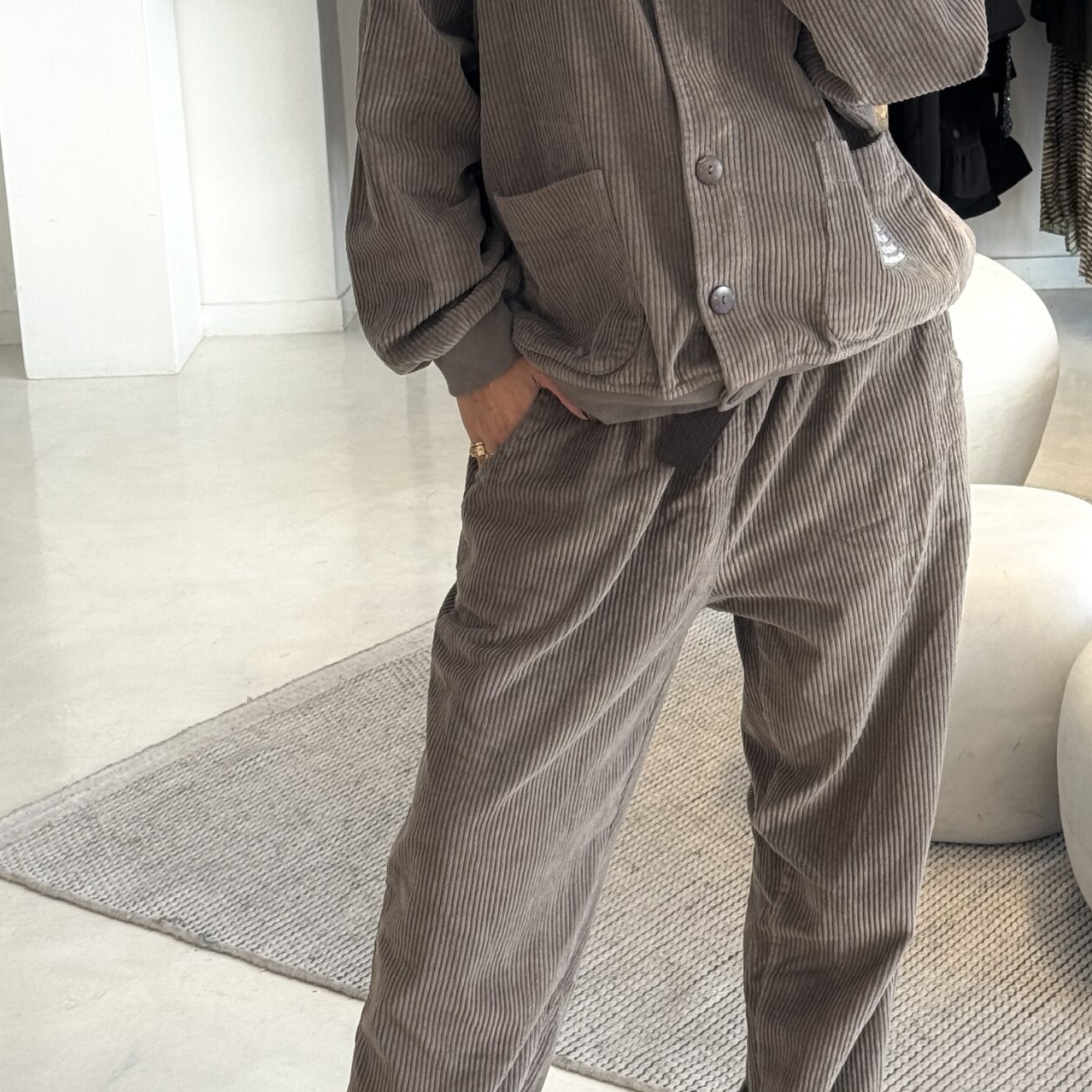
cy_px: 420
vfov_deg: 20.4
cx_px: 673
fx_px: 3034
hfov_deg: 20.4
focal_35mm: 85
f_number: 1.78
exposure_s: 1/100
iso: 50
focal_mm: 6.76
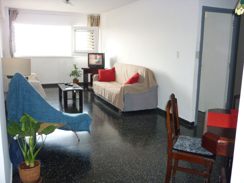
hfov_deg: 55.4
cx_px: 122
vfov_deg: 42.9
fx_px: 233
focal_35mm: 33
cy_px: 92
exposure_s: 1/30
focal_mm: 5.5
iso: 250
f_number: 2.8
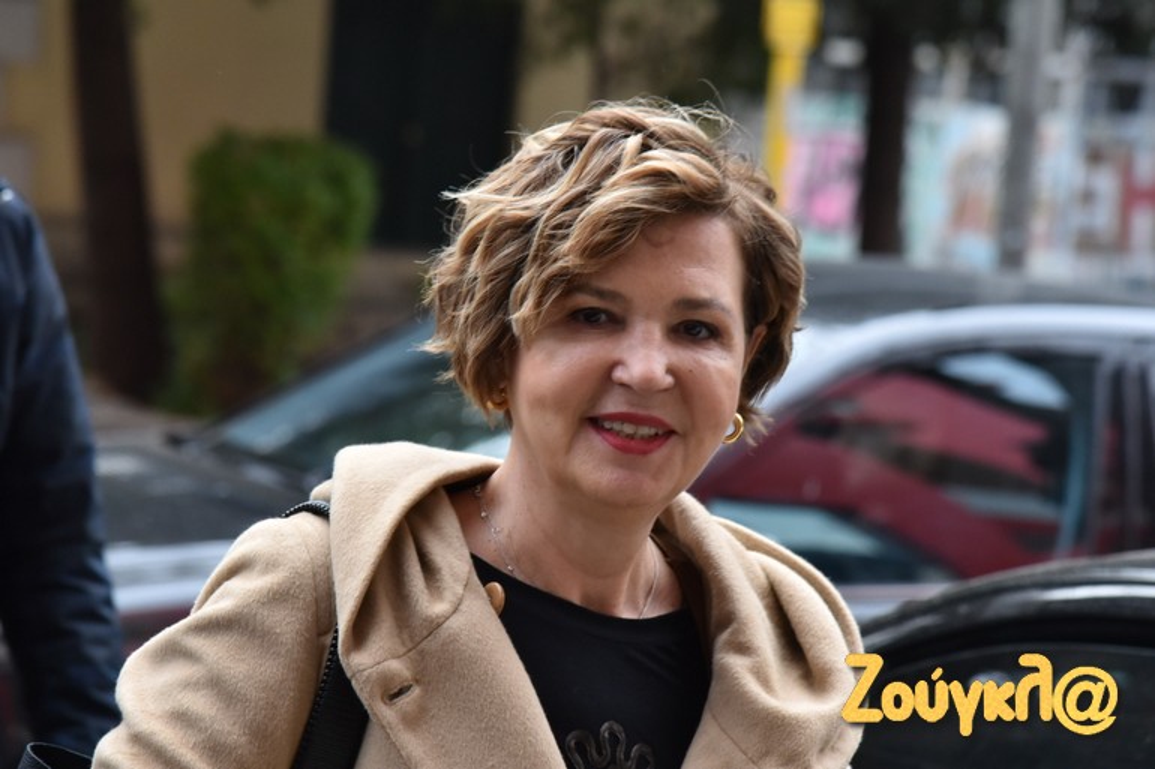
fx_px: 3849
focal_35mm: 120
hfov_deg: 17.1
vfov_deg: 11.4
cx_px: 578
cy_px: 384
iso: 2000
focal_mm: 120
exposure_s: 1/320
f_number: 5.6
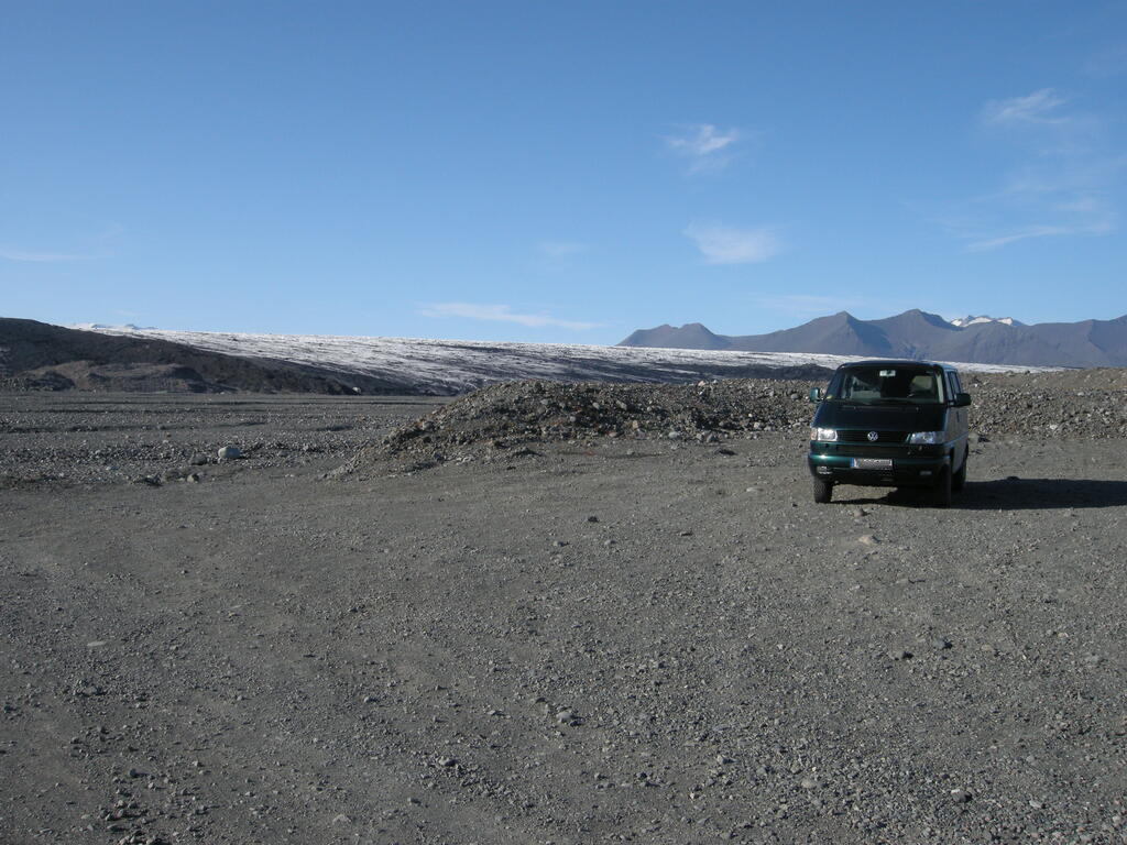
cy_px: 422
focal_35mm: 35
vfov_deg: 40.7
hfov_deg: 52.6
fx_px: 1140
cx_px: 564
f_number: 6.8
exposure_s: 1/330
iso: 100
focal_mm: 7.5
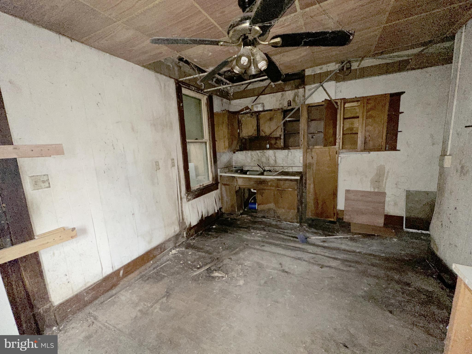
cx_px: 236
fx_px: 191
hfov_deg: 102.1
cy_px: 177
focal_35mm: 14
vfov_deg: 85.7
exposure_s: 1/23
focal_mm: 2.22
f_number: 2.2
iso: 500
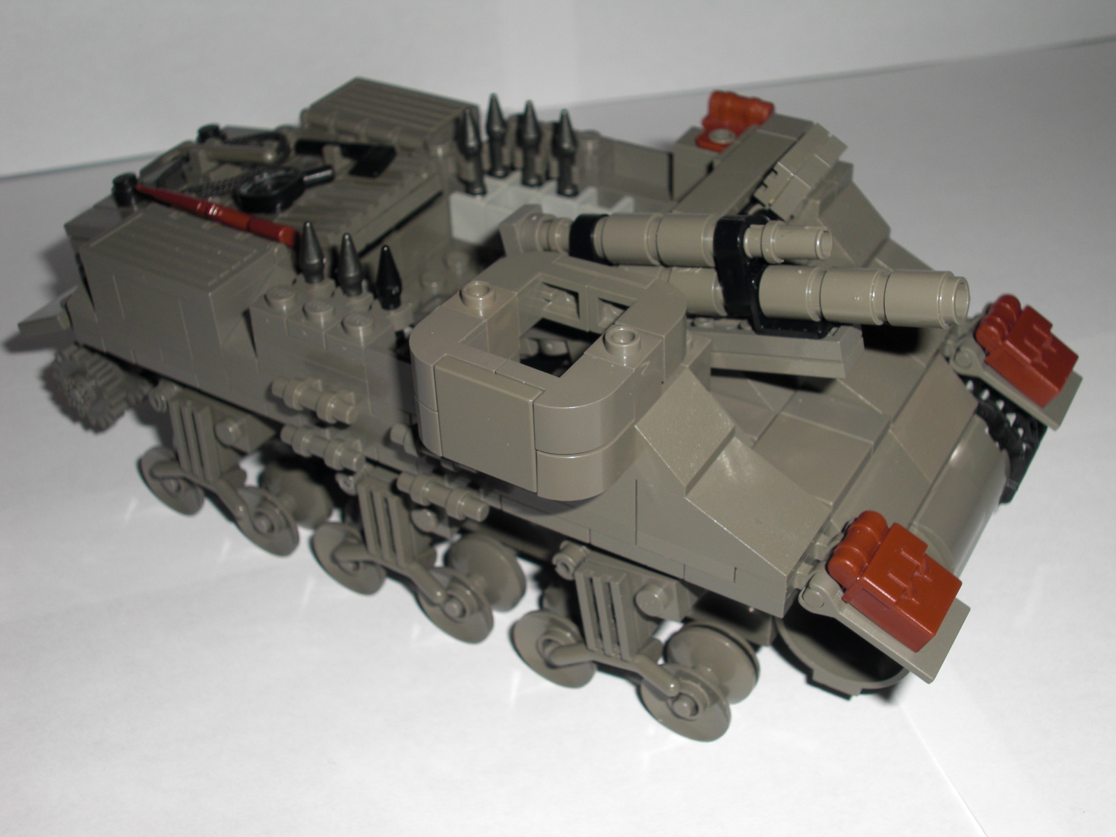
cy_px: 418
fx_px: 1386
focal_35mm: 43
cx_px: 558
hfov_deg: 43.9
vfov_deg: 33.6
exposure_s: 1/60
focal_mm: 7.6
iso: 50
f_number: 8.7
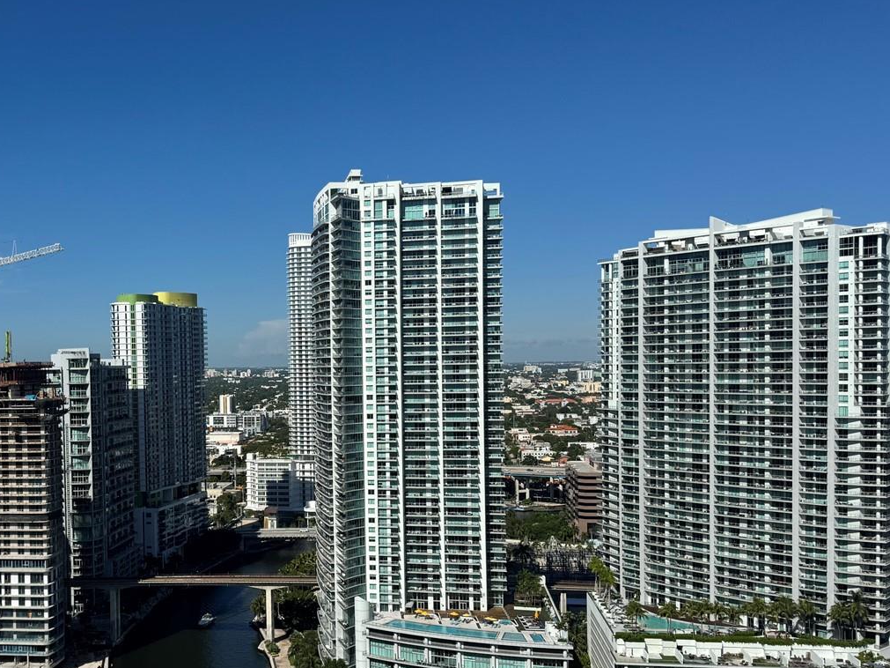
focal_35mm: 38
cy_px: 398
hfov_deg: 47.9
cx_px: 271
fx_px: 977
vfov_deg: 37.6
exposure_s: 1/10417
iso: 80
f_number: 1.78
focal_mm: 6.76
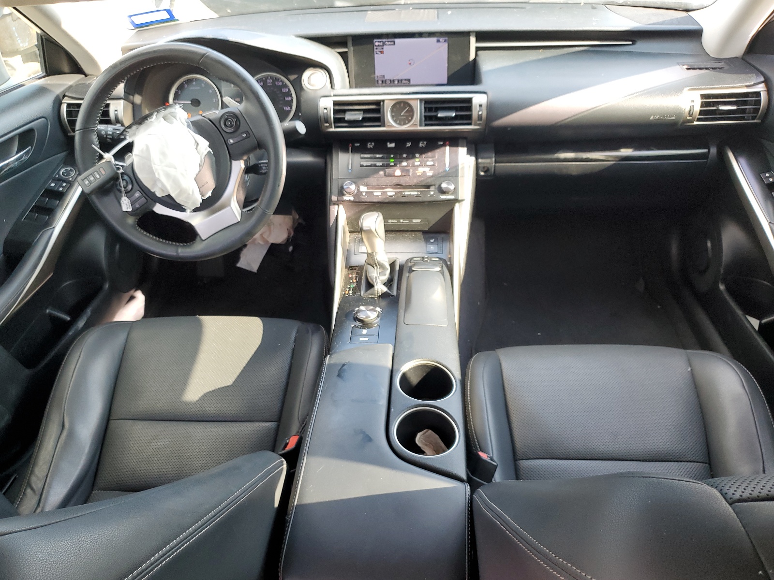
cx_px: 387
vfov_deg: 53.1
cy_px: 290
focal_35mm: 26
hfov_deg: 67.3
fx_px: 581
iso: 74
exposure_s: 1/120
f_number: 1.5
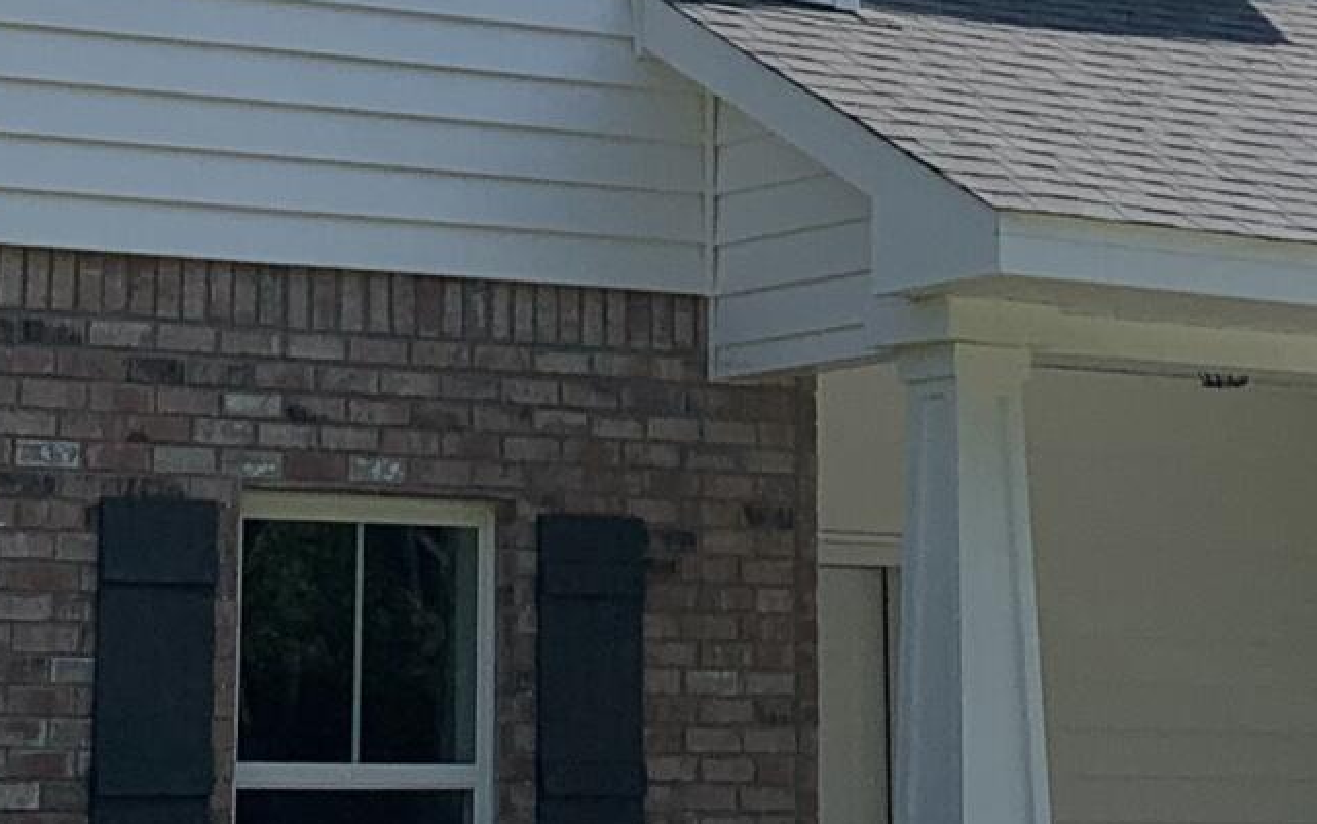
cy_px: -304
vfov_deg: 9.9
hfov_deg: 16.2
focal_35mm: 129
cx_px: 655
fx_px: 4631
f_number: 1.8
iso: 25
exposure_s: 1/4673
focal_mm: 4.25
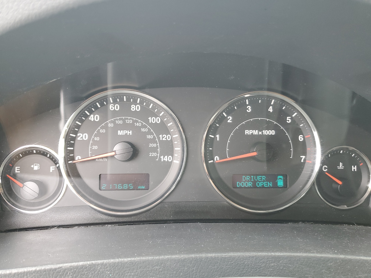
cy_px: 139
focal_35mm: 26
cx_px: 186
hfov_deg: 67.3
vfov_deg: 53.1
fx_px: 279
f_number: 1.5
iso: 60
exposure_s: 1/60.2
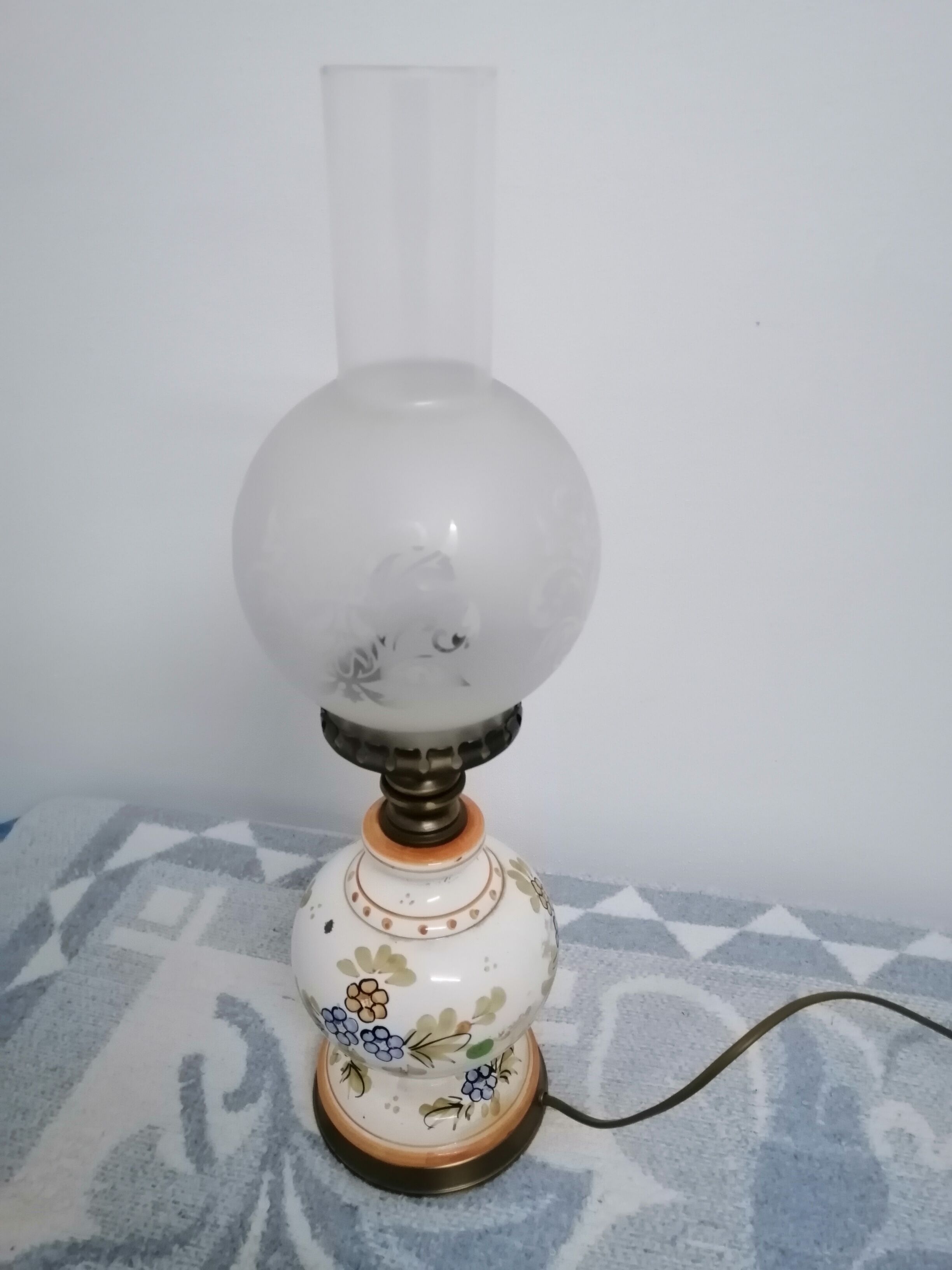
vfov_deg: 67.3
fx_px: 953
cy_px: 635
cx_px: 476
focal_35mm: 26
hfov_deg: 53.1
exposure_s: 1/25
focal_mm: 3.96
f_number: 1.8
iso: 500
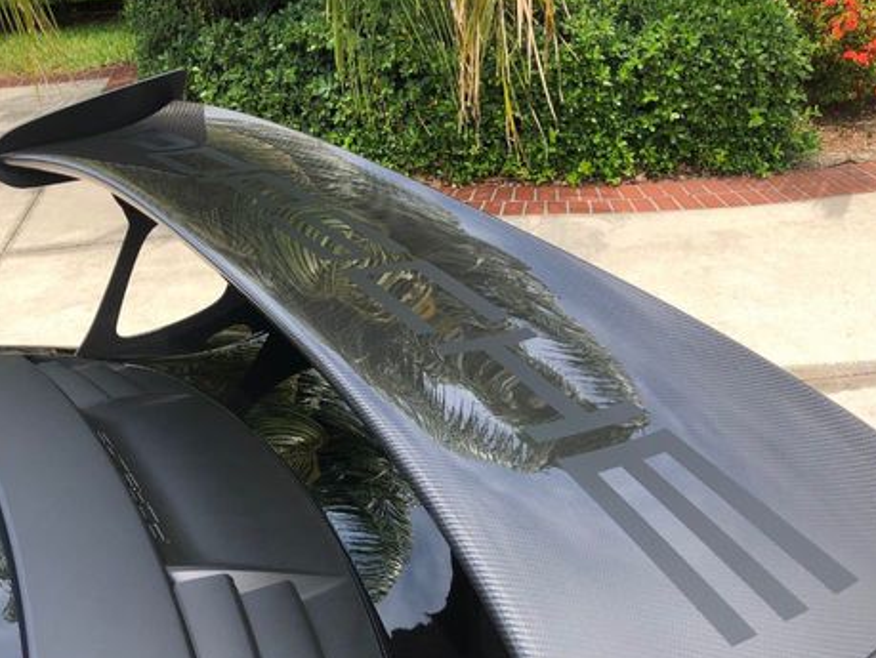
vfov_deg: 36.5
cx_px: 412
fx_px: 988
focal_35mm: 39
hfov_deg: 47.8
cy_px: 437
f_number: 1.8
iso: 20
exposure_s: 1/714
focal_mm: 3.99
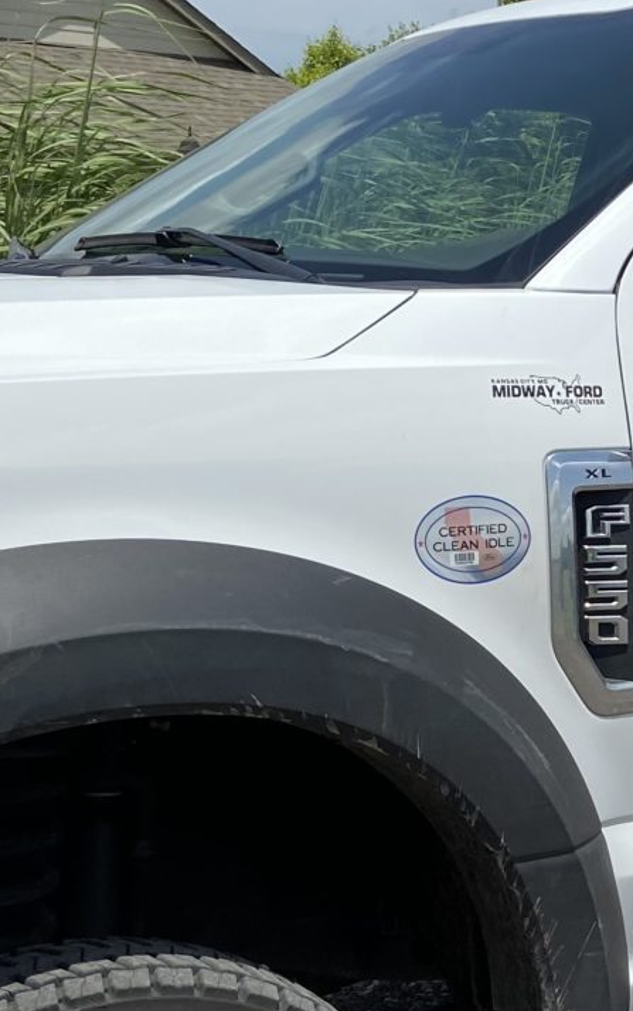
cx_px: 804
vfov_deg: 26.1
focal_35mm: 79
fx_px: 2178
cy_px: 612
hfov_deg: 15.8
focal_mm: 4.25
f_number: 1.8
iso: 32
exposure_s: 1/4444
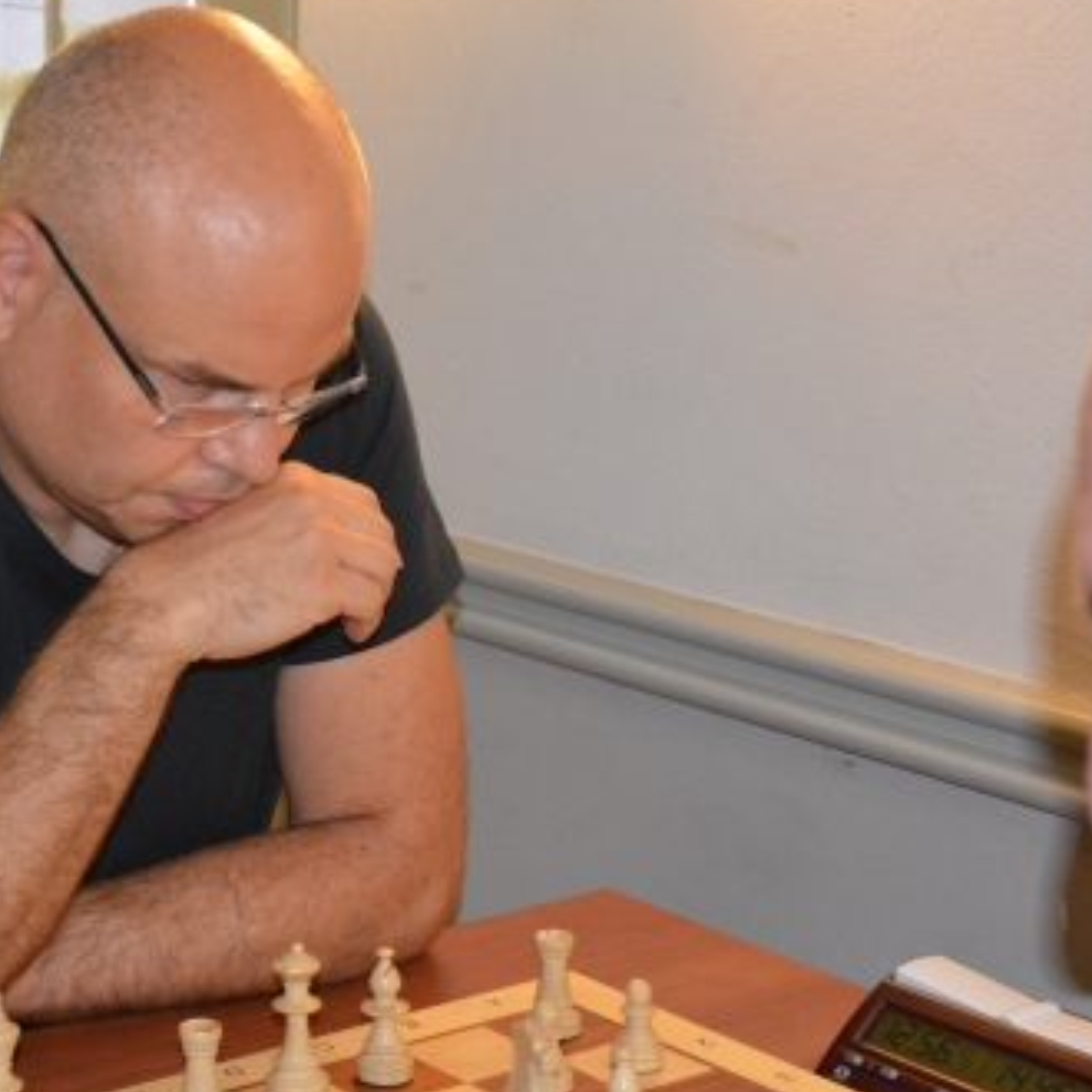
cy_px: 612
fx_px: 3141
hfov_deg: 19.4
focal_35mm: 88
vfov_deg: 19.7
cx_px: 162
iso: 3200
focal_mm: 38
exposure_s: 1/60
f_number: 4.5
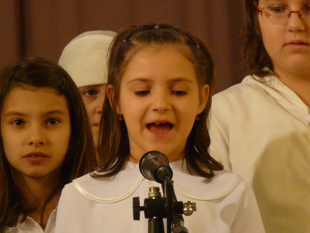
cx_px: 155
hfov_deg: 4.6
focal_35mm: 433
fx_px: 3878
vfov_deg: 3.4
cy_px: 116
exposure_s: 1/13
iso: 400
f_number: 3.7
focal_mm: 43.3
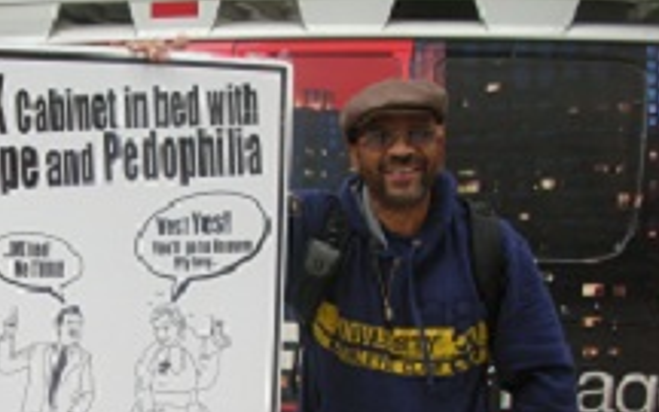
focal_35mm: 60
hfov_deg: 33.0
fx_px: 1078
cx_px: 131
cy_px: 334
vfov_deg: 21.4
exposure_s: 1/198
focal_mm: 5.8
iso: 50
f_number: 2.8
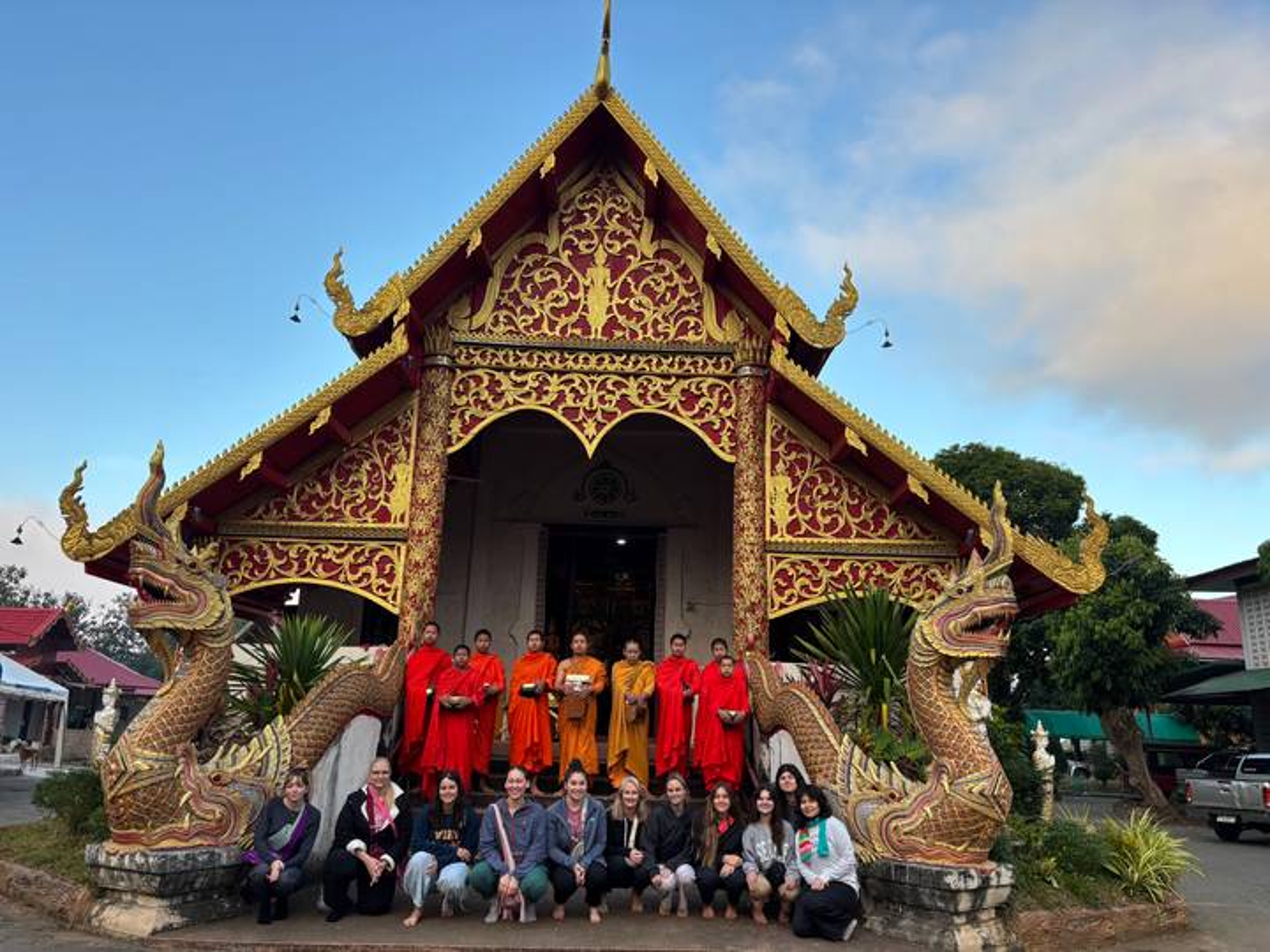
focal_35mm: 26
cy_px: 476
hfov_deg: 67.3
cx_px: 635
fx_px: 954
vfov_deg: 53.1
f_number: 1.6
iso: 50
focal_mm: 5.96
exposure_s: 1/591
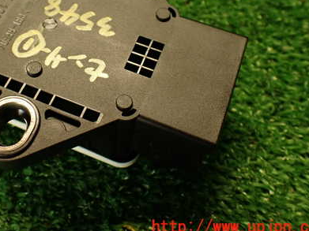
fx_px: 410
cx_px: 93
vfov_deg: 31.0
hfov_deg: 40.5
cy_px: 60
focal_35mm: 46
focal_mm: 5.4
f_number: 2.3
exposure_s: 1/30
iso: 200
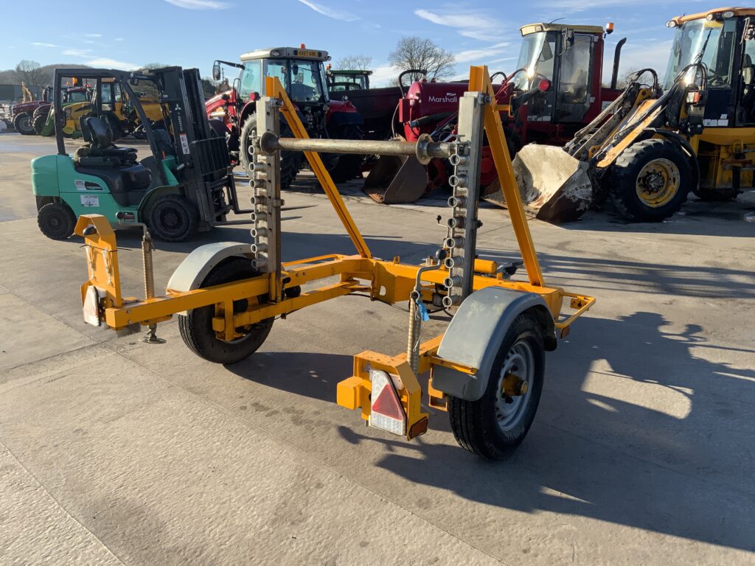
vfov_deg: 48.2
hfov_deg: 61.7
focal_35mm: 29
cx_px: 378
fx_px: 633
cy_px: 283
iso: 16
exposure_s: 1/978
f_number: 1.8
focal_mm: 3
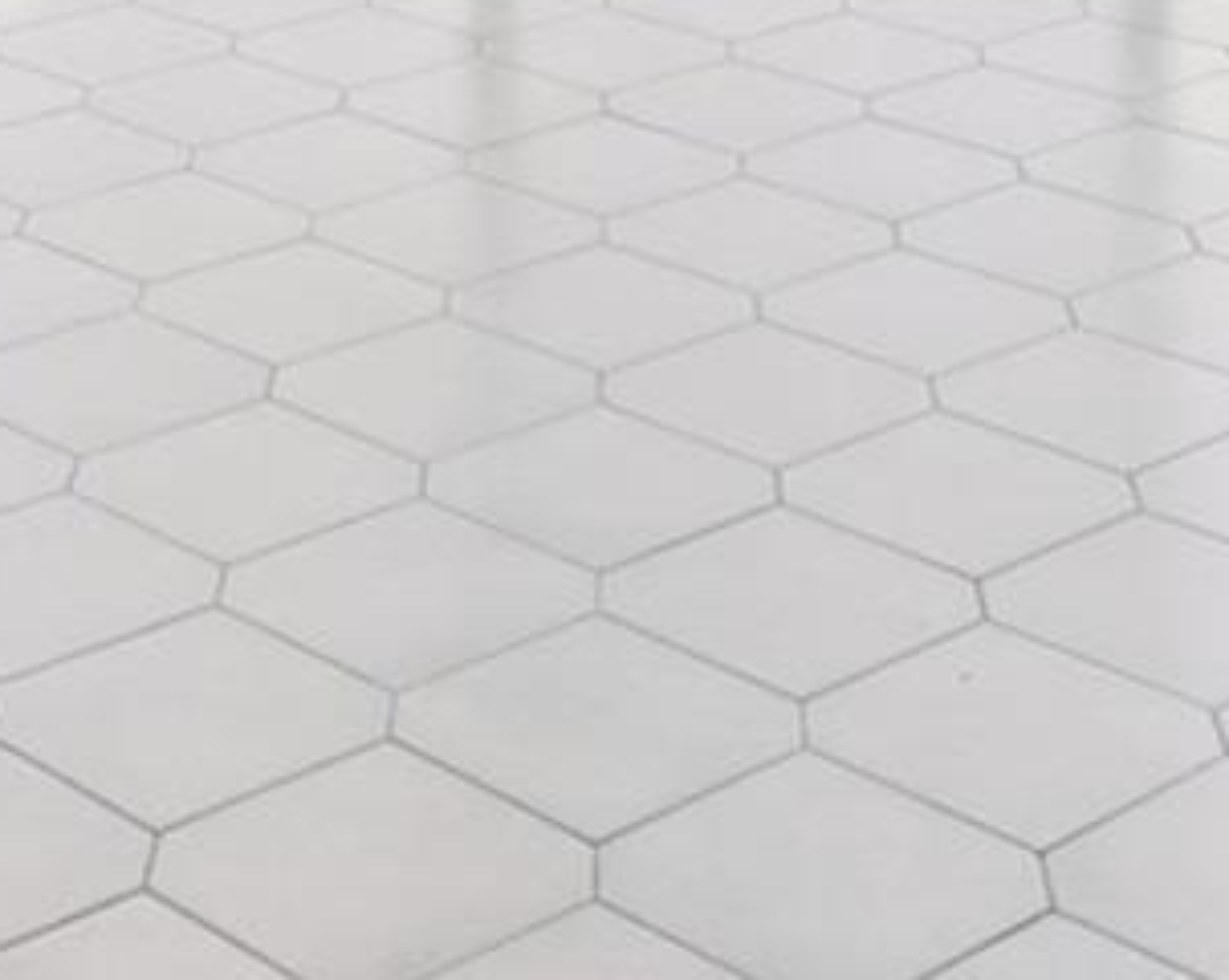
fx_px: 3707
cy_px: -988
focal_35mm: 102
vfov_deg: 13.0
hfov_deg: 18.8
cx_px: 464
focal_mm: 16
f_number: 9
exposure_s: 1/500
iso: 250
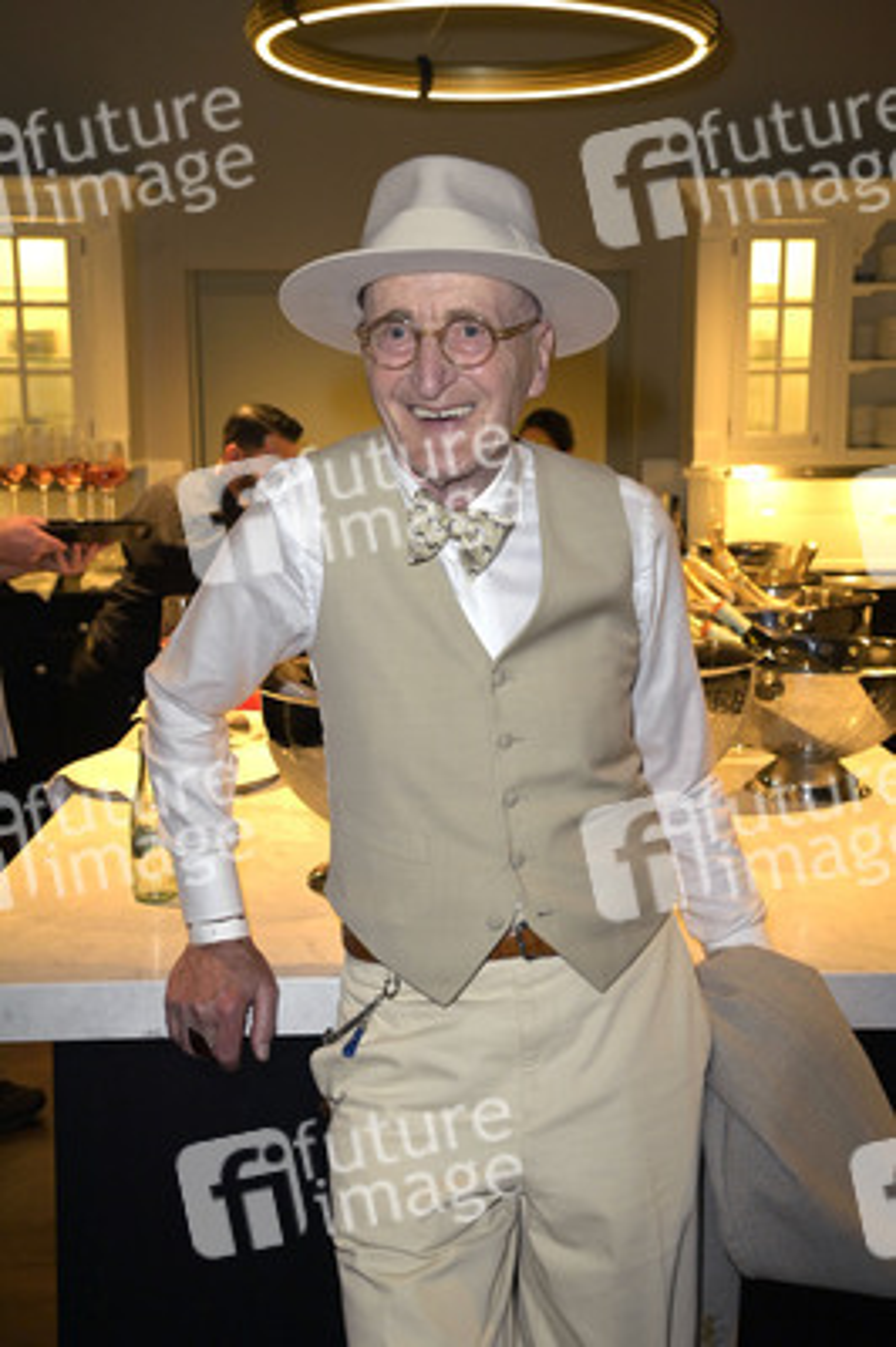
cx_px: 448
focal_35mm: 44
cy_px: 674
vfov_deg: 44.5
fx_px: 1645
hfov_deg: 30.5
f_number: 7.1
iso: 2000
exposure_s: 1/50
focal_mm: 44
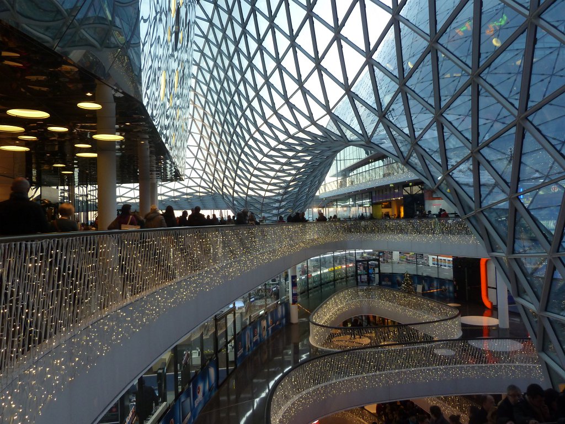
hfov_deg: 69.4
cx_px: 282
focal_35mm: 25
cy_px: 212
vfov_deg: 54.9
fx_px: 408
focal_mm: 4.1
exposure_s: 1/30
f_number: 3.3
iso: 160
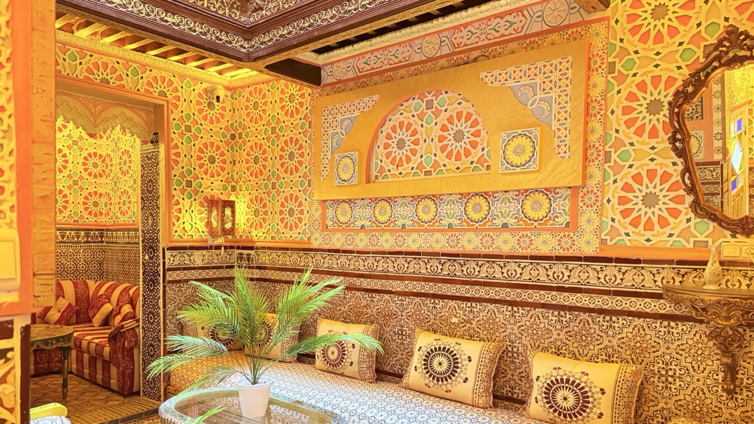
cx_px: 367
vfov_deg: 42.7
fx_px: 540
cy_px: 259
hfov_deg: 69.8
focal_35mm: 27
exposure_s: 1/50
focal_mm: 6.76
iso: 500
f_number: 1.78
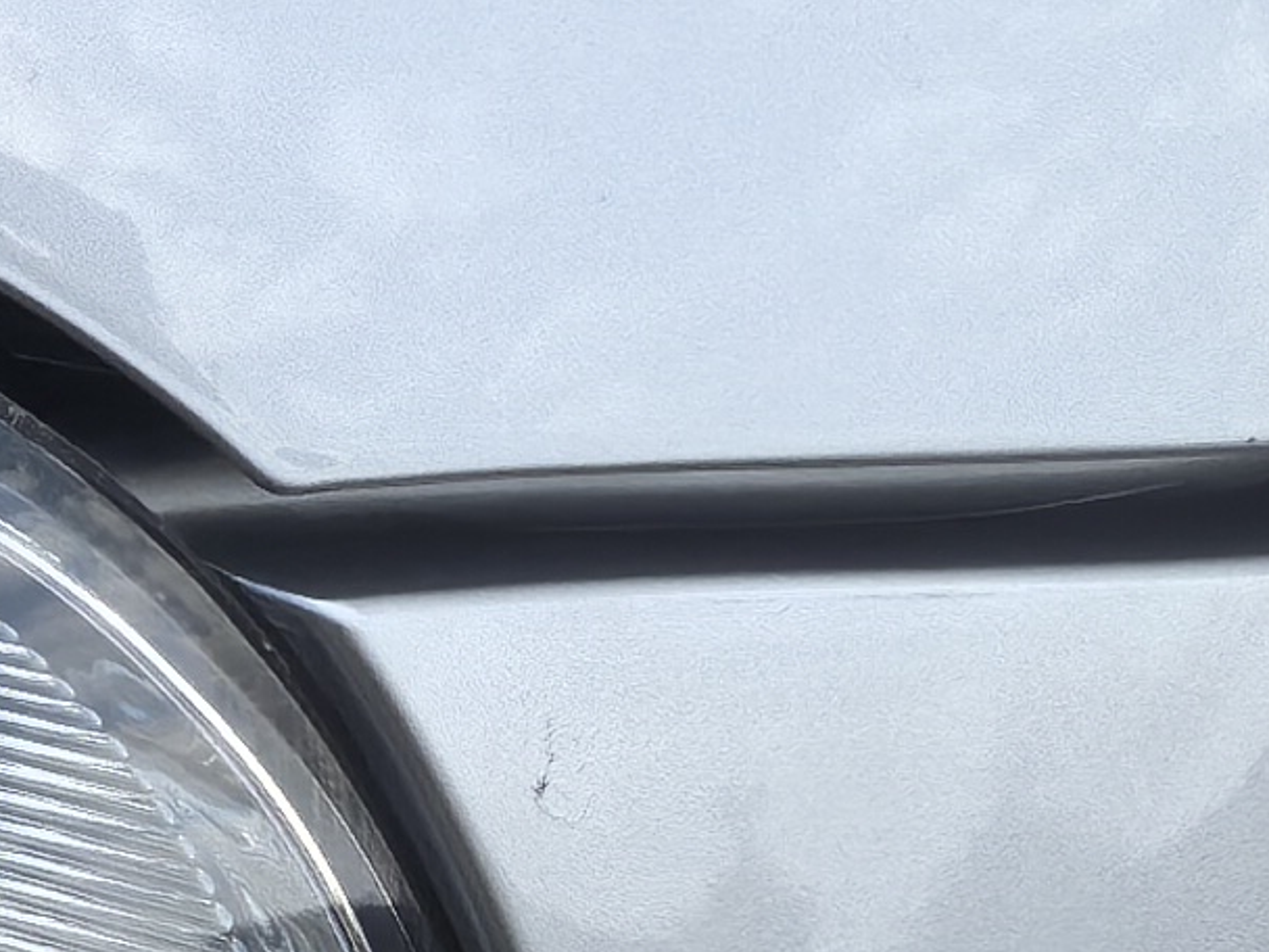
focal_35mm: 182
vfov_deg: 8.1
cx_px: -2285
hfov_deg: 9.1
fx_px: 6672
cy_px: 1052
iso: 50
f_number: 2
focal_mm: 5.75
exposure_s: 1/1171
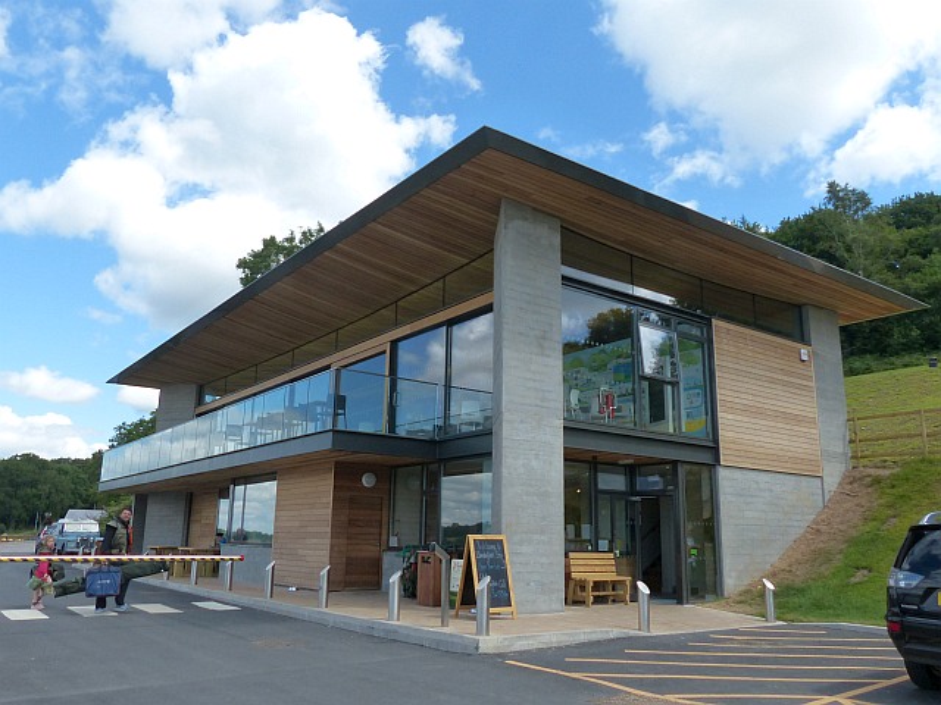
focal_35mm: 25
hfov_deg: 69.4
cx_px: 470
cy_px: 352
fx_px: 680
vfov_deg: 54.9
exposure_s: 1/500
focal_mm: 4.5
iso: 160
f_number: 4
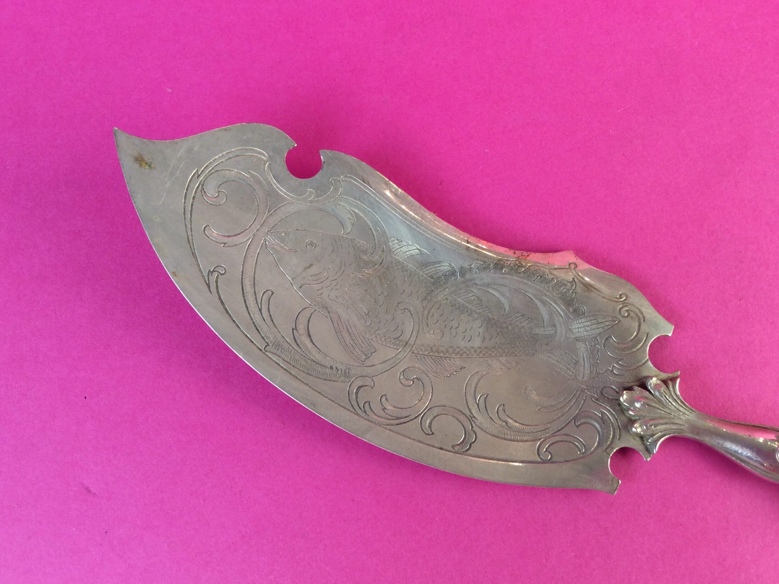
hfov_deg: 55.4
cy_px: 288
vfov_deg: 42.9
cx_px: 392
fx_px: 743
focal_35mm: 33
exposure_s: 1/33
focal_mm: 3.3
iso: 40
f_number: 2.4
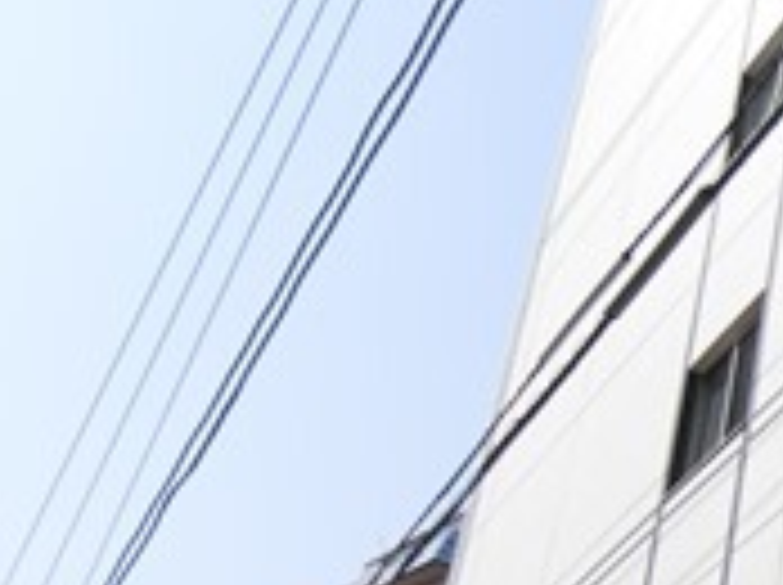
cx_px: 1188
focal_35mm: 70
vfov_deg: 20.9
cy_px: 346
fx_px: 1581
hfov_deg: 22.6
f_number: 6.9
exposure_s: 1/250
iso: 80
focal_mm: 4.06
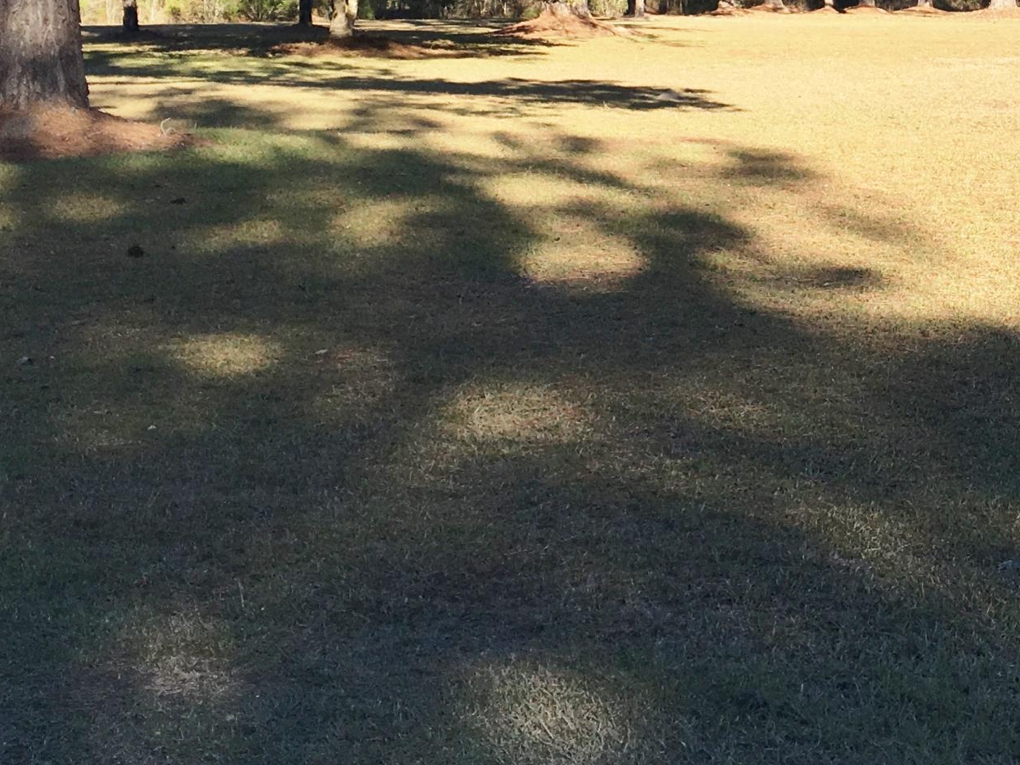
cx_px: 949
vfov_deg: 20.4
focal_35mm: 69
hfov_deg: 27.0
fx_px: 2033
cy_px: -72
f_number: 2.2
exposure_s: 1/686
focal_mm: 4.15
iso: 25
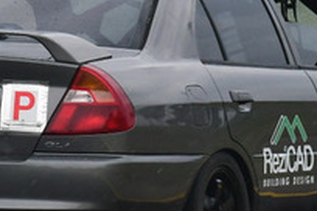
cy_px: -48
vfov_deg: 0.6
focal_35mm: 2351
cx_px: 186
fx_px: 20700
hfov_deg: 0.9
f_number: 11
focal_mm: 400
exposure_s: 1/640
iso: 1000
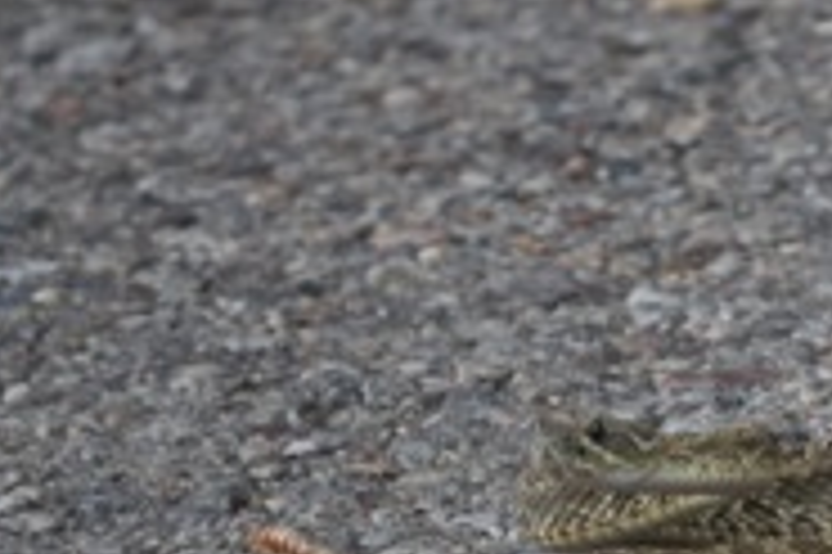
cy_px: 446
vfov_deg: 1.9
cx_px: 805
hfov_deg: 2.8
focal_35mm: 726
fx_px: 16763
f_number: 5.6
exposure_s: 1/500
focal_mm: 200
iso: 900
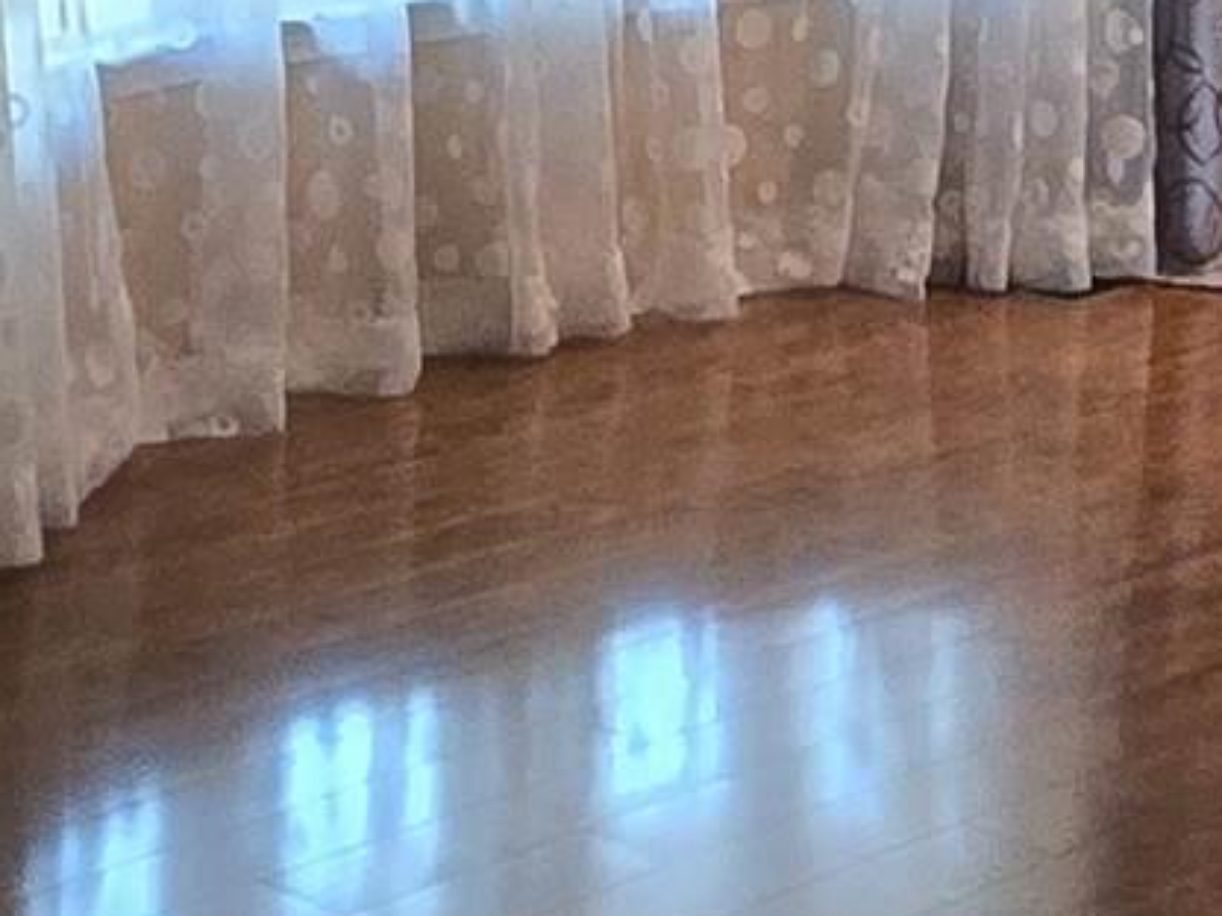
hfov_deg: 20.0
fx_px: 3389
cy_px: 18
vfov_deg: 15.2
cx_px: 85
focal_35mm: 96
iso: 640
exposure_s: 1/60
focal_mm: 2.2
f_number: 2.2
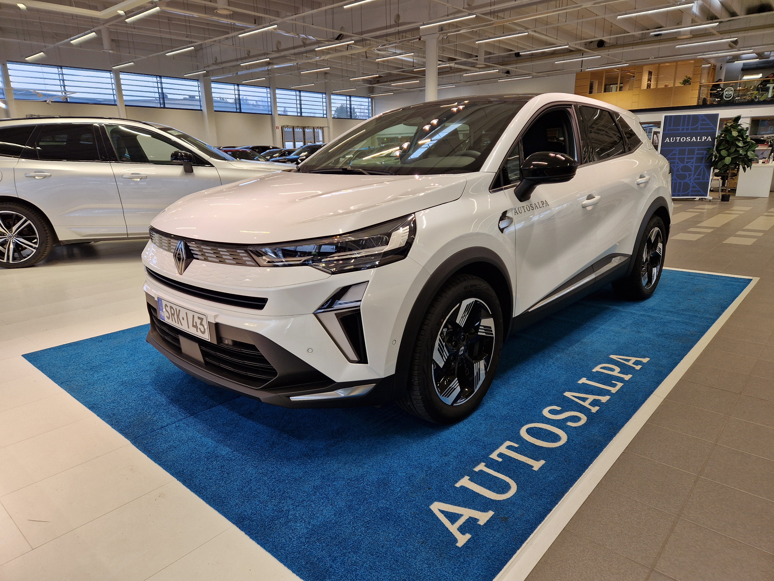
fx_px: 514
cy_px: 290
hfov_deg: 73.9
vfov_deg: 58.9
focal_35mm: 23
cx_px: 387
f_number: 1.8
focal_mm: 5.4
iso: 50
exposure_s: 1/100
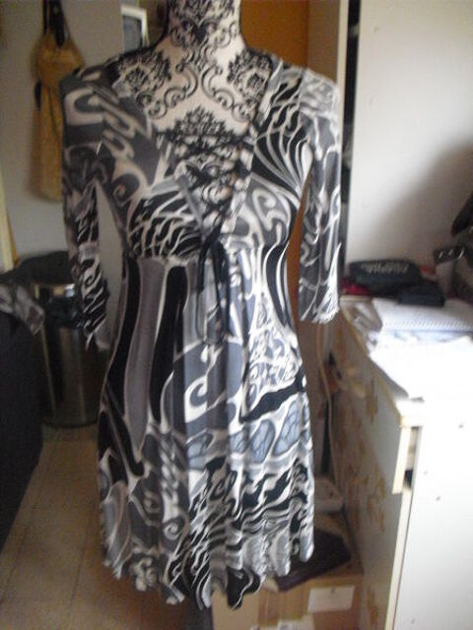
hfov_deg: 39.7
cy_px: 315
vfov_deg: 51.4
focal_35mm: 36
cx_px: 236
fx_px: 656
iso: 800
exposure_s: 1/20
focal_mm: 6.3
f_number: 3.1
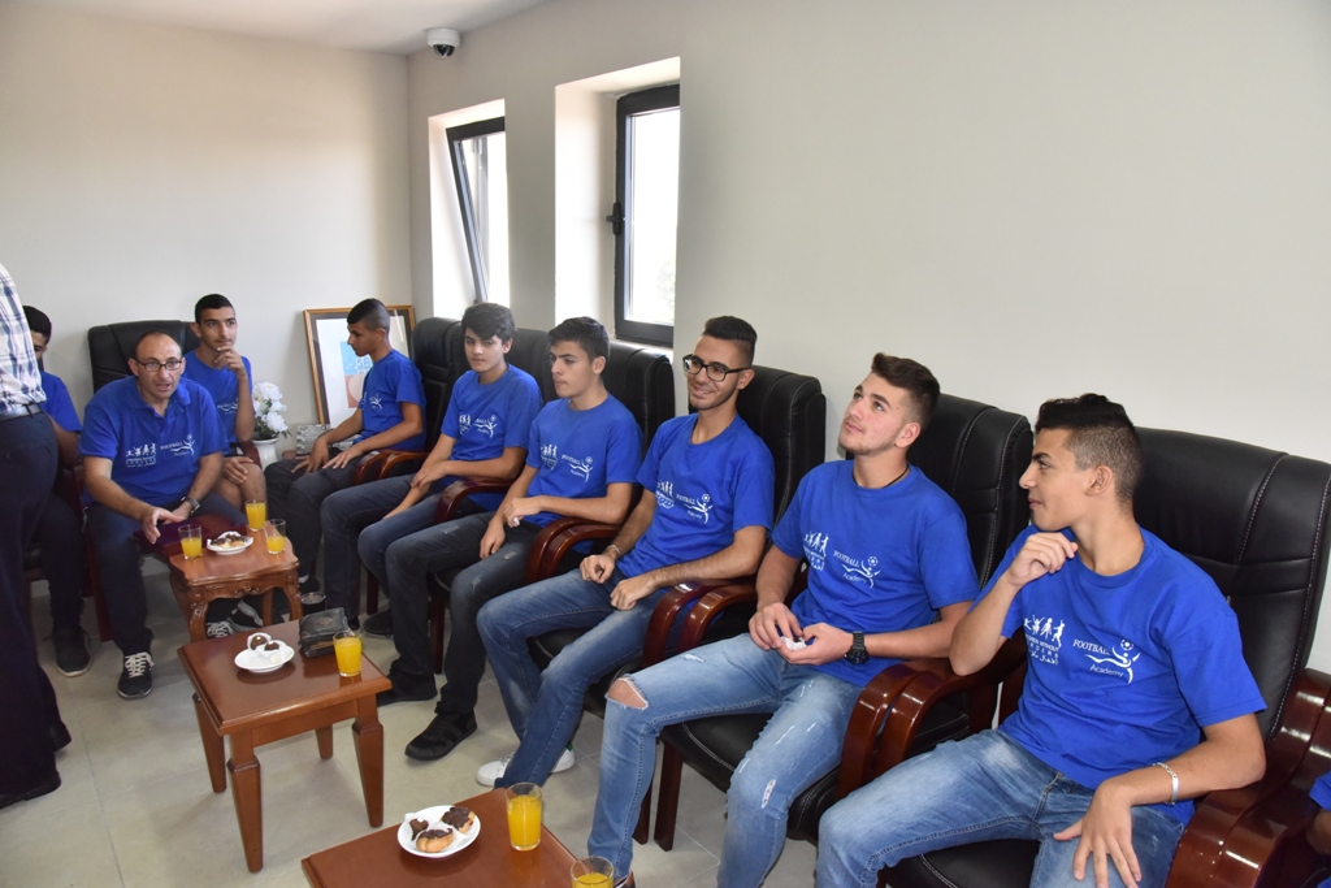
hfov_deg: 73.7
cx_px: 666
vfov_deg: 53.1
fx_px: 887
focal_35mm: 24
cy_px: 444
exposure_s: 1/250
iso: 3200
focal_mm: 24
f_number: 9
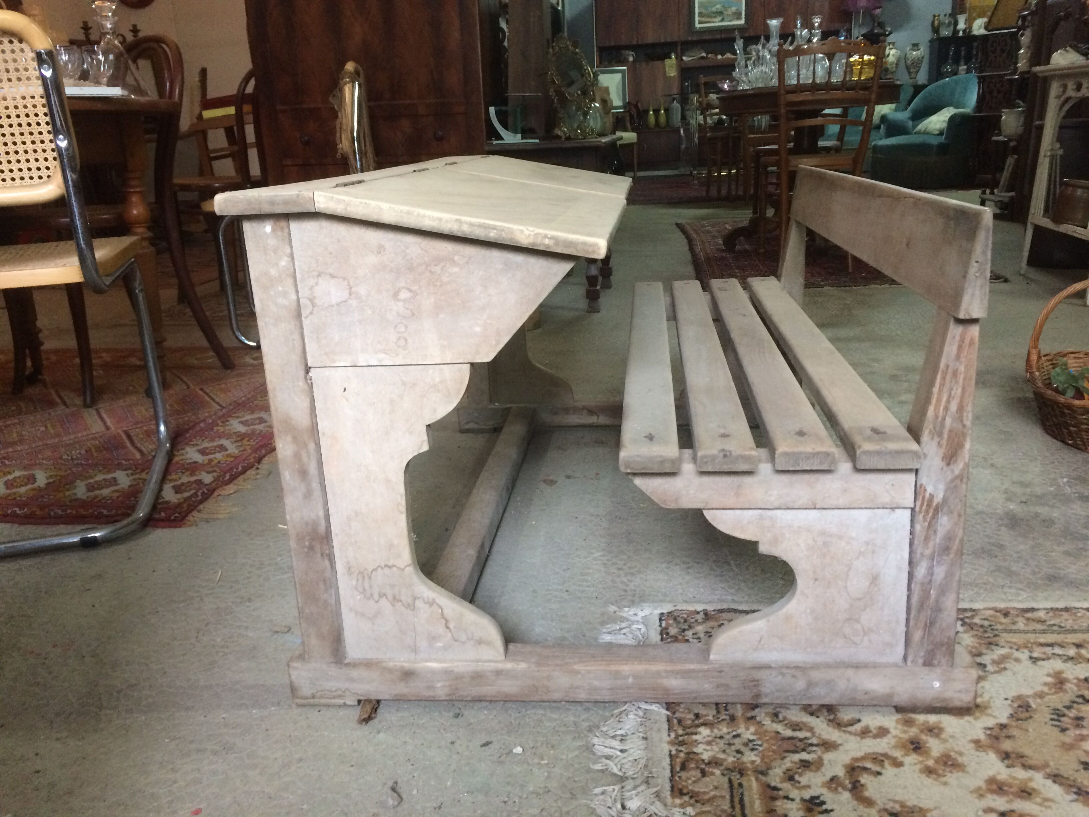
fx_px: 912
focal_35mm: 29
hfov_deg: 61.7
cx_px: 544
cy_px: 408
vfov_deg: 48.2
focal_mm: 4.15
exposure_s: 1/33
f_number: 2.2
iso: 250
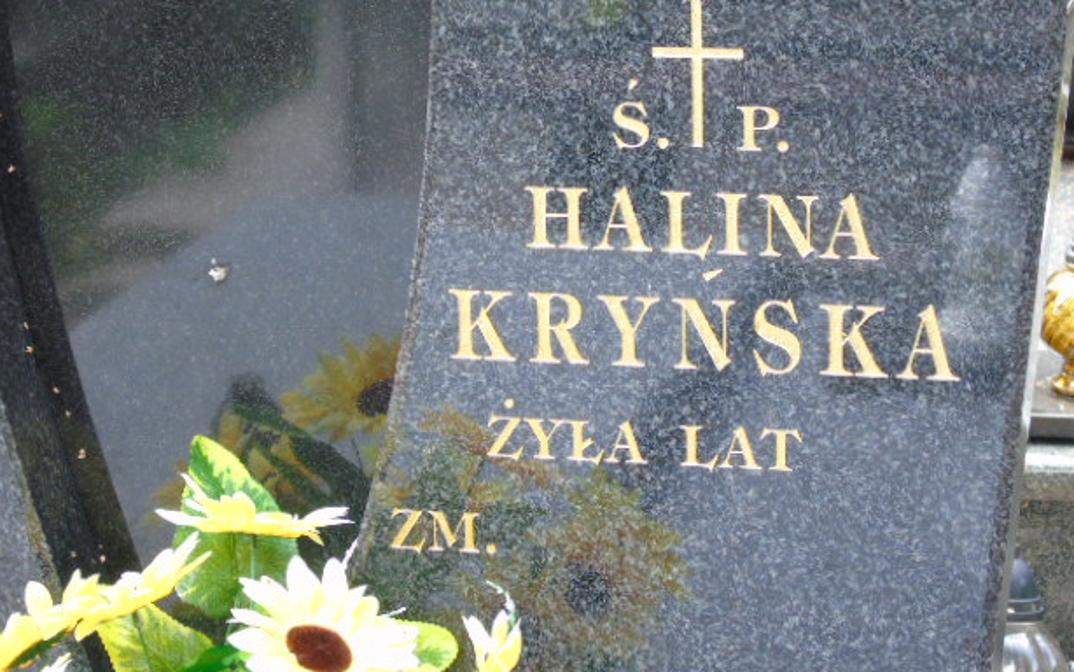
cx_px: 542
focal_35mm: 137
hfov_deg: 15.3
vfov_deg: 9.6
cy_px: 334
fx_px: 4011
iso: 320
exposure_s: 1/50
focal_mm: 22
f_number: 4.6
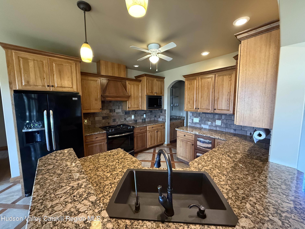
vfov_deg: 85.7
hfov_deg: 102.1
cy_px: 114
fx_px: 123
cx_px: 152
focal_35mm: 14
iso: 800
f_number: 2.2
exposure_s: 1/60
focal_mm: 2.22
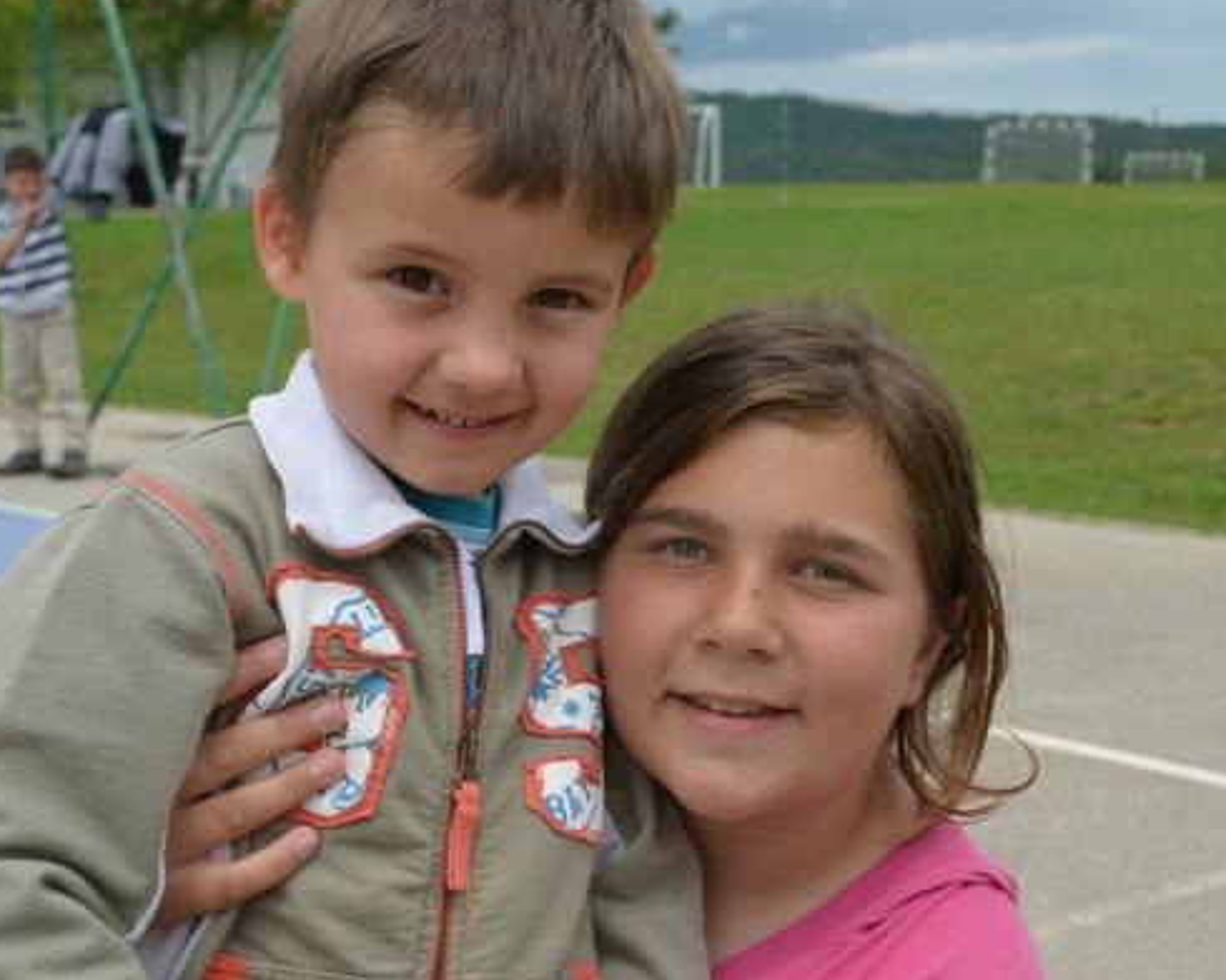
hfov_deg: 30.4
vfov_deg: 24.6
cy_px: 485
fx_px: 2249
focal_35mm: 62
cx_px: 737
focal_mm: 36
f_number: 8
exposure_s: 1/250
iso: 100
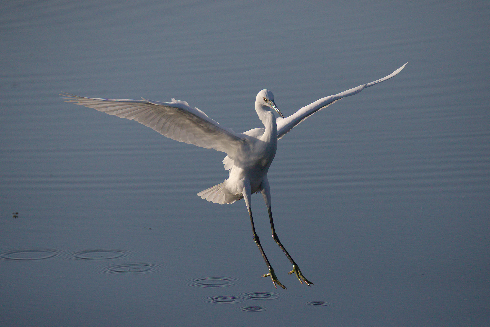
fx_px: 6808
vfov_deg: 2.8
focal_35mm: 500
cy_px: 164
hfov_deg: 4.1
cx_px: 245
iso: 640
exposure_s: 1/3200
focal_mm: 500
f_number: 8
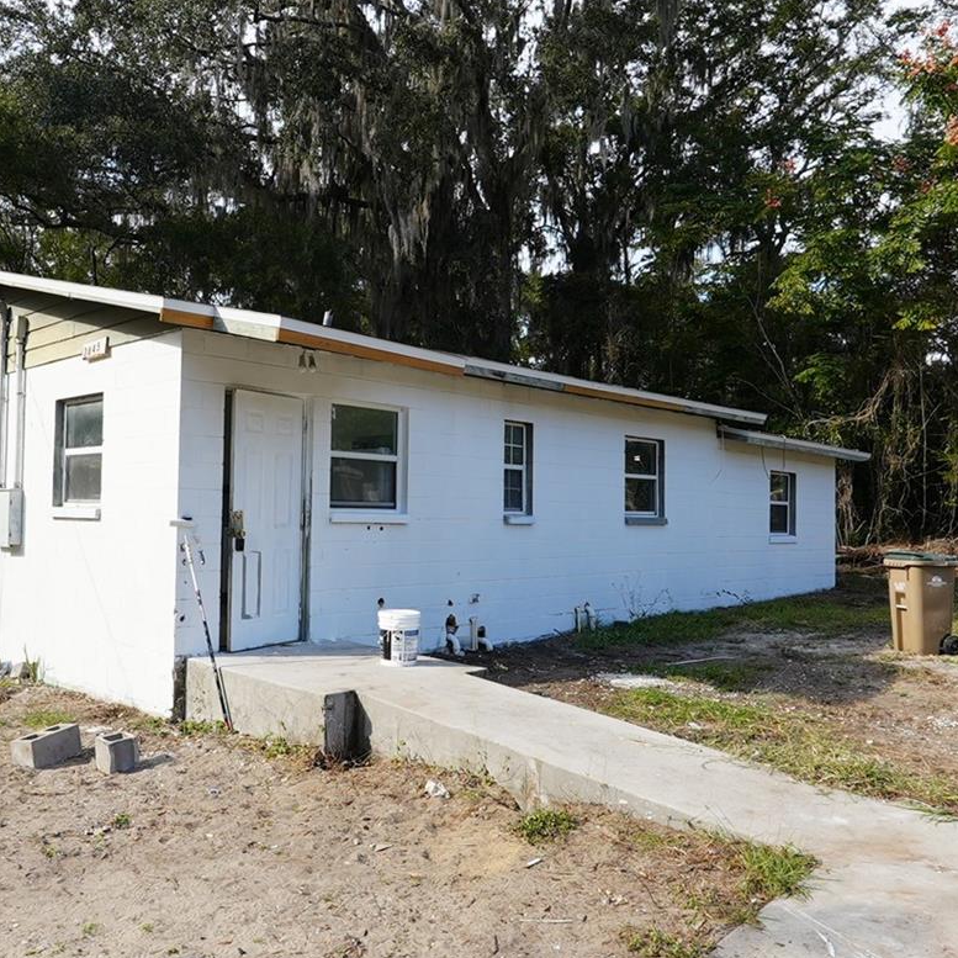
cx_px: 351
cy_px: 477
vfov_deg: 57.3
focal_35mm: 28
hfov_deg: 56.5
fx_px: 877
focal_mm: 11
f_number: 7.1
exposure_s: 1/100
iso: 80
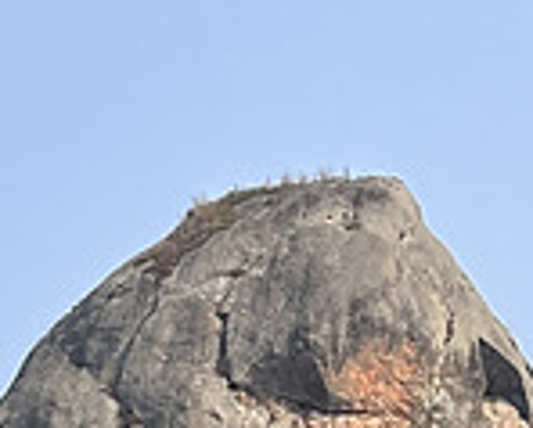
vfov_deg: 6.1
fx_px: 3793
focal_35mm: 240
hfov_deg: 8.0
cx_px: 216
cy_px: 1126
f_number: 1.78
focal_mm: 6.86
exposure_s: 1/1880
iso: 64
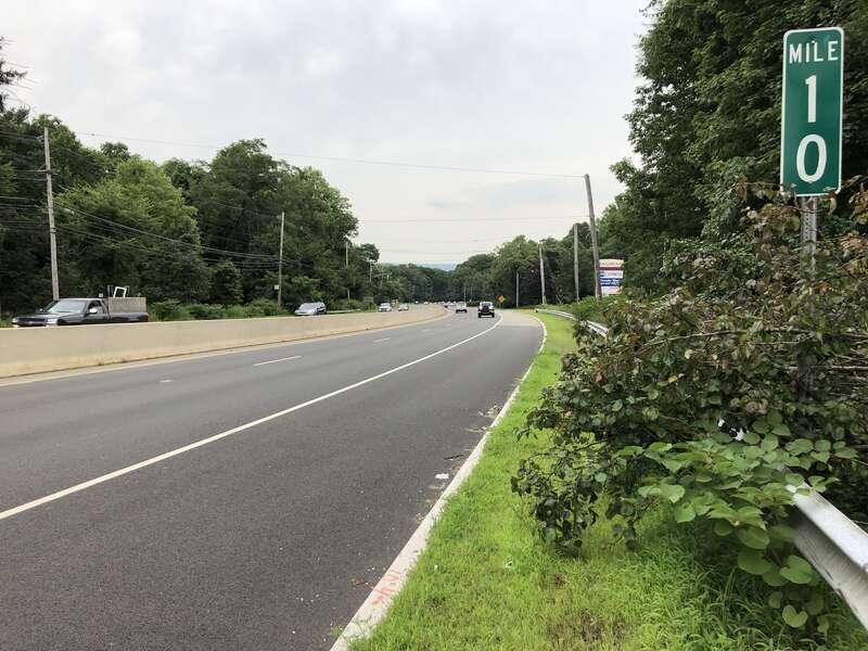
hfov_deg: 63.4
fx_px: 702
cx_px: 434
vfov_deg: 49.7
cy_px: 326
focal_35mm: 28
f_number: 1.8
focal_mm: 4
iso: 20
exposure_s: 1/783
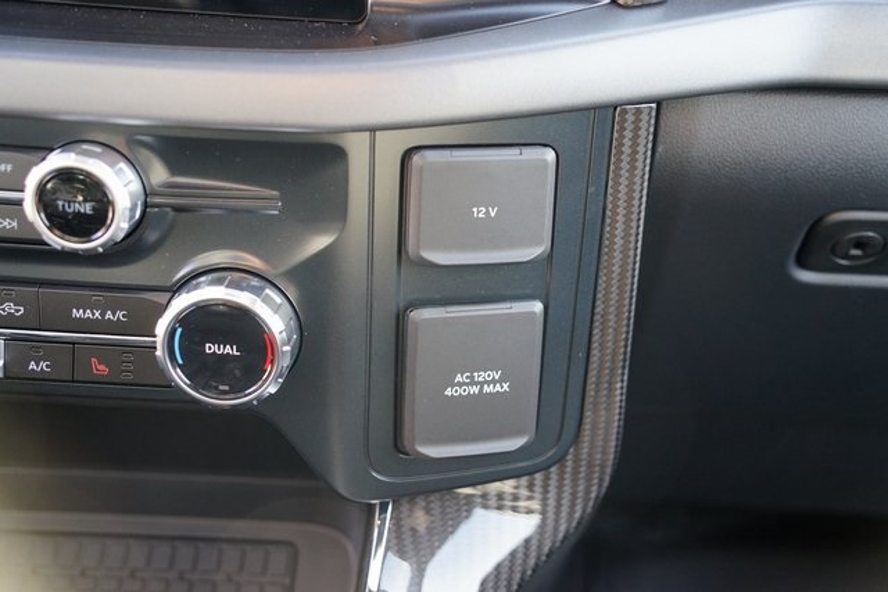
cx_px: 444
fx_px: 1110
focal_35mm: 45
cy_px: 296
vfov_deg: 29.9
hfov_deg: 43.6
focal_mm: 45
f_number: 4
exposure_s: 1/160
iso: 1600
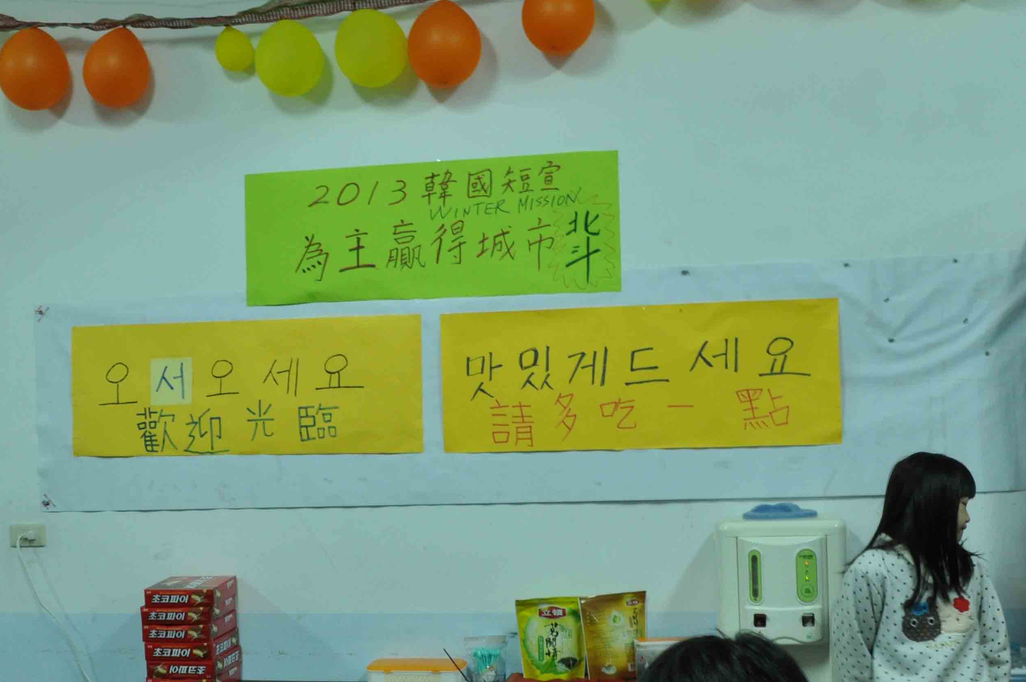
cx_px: 420
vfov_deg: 29.0
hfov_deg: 42.6
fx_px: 1309
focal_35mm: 46
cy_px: 434
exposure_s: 1/6
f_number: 13
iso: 800
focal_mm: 18
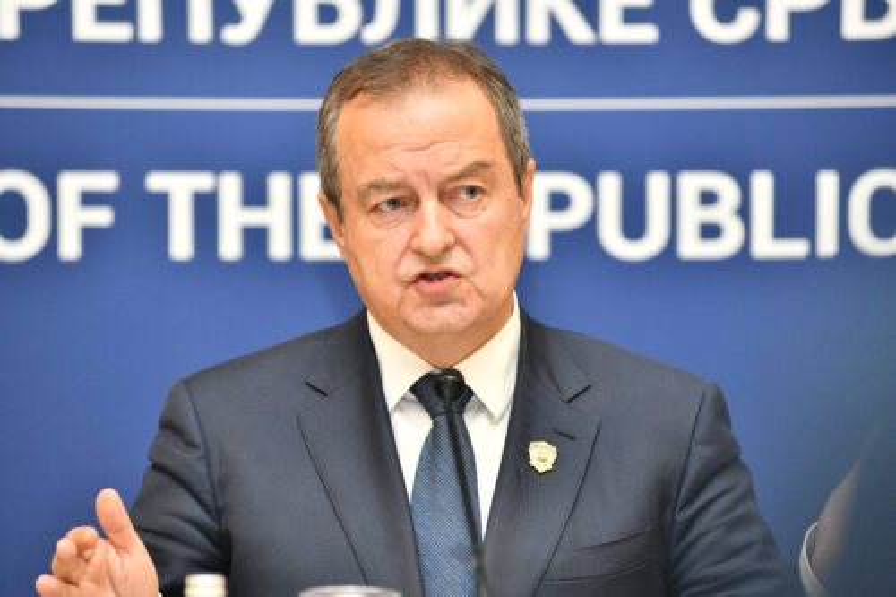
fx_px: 4976
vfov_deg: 6.9
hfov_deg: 10.3
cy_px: 298
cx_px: 448
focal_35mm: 200
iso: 2500
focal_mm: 200
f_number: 5.6
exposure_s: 1/250
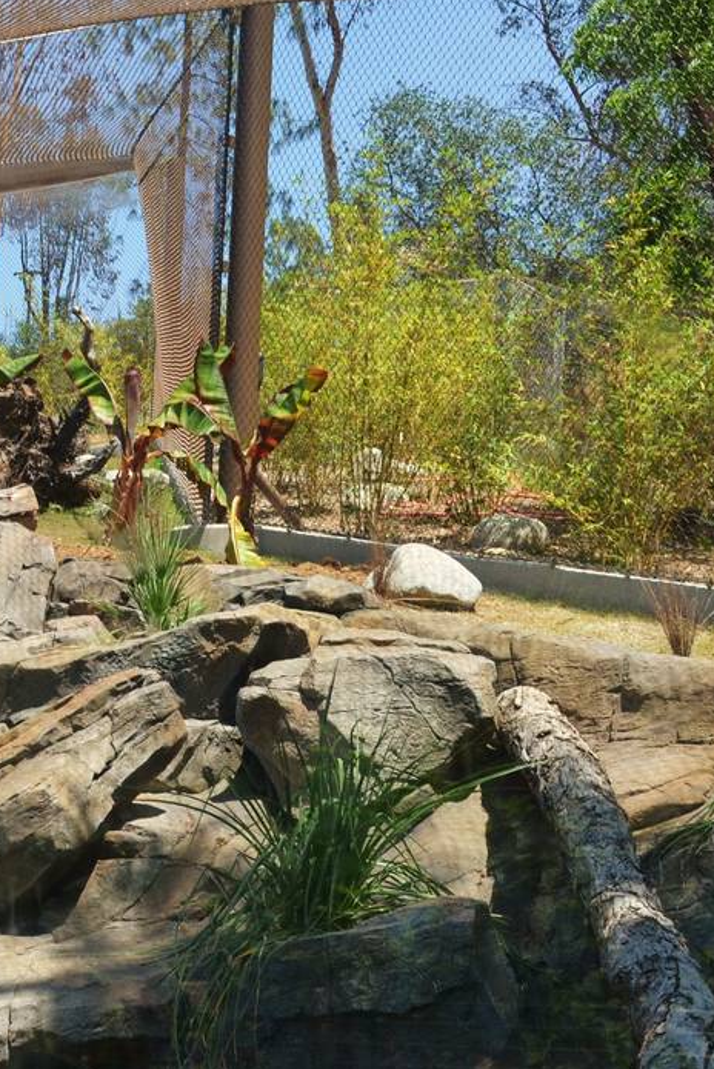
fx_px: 1843
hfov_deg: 20.8
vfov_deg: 32.3
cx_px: -85
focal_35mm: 62
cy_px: 589
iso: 180
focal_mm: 18
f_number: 8
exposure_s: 1/250
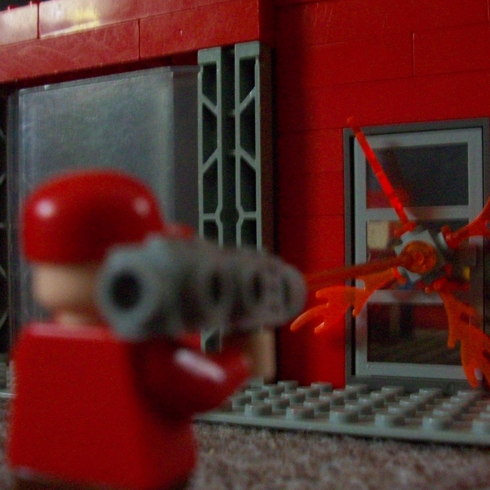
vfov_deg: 38.3
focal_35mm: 44
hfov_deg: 38.2
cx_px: 288
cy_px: 254
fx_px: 705
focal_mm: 5.7
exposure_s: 1/8
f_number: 2.8
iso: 320
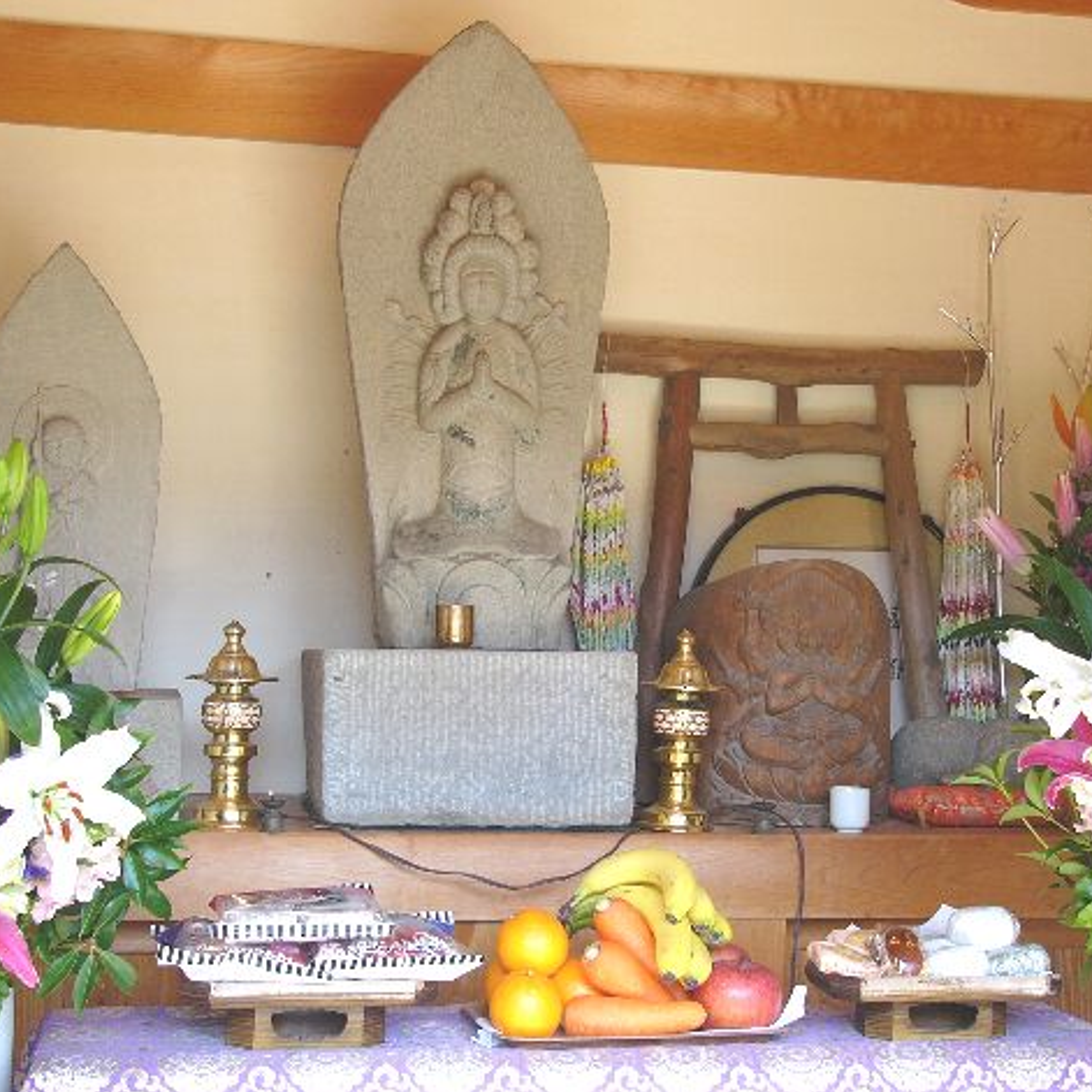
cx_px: 566
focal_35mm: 60
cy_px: 554
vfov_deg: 28.6
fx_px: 2141
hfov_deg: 28.6
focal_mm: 8.3
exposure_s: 1/60
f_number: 2.8
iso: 75
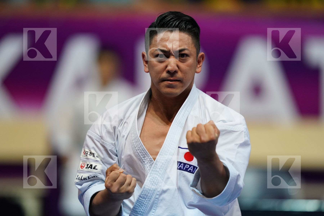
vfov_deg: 3.4
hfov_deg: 5.2
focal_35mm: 400
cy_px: 108
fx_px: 3600
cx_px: 162
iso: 2500
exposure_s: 1/500
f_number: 2.8
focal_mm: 400
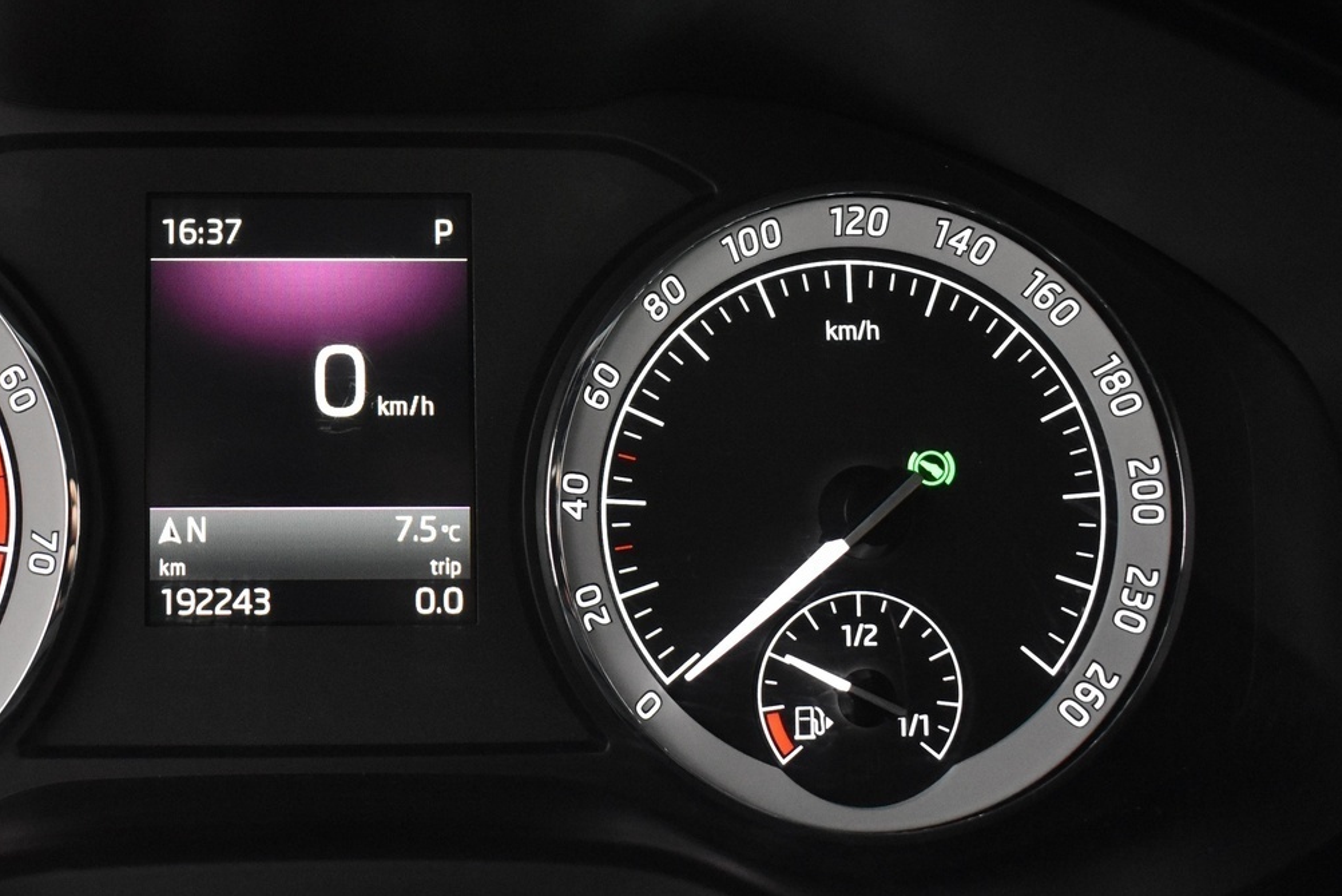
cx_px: 311
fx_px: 1894
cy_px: 400
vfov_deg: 26.6
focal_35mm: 51
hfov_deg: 37.9
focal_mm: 21
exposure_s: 1/30
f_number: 3.8
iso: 3200
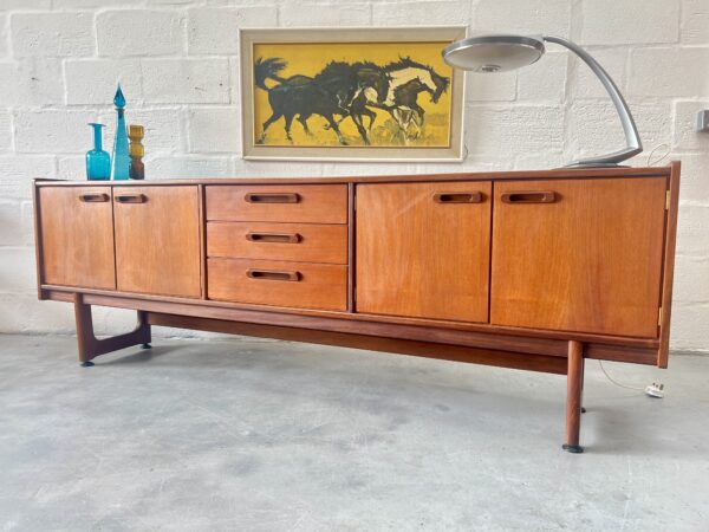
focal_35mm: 26
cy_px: 266
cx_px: 354
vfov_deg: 53.1
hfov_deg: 67.3
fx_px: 533
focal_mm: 5.7
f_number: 1.5
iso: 125
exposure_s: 1/121
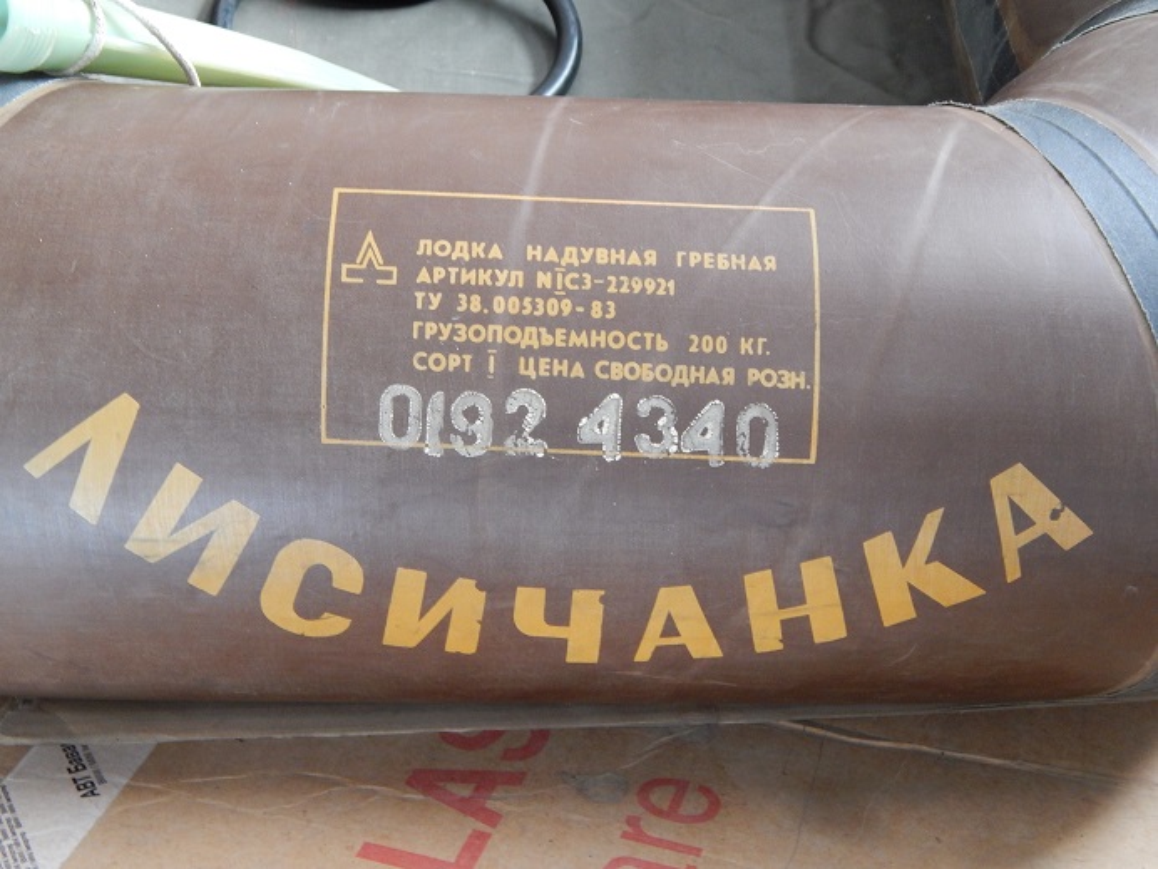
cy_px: 434
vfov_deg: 29.7
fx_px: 1639
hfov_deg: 38.9
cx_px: 579
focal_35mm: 49
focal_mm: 8.6
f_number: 3.7
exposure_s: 1/13
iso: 400
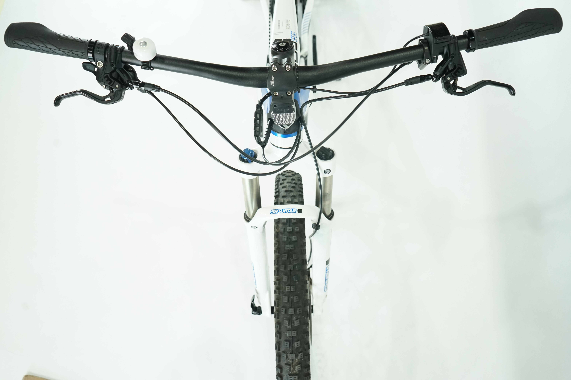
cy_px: 190
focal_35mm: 31
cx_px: 286
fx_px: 492
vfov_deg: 42.3
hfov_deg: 60.3
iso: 2000
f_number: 5
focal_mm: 31
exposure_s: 1/200
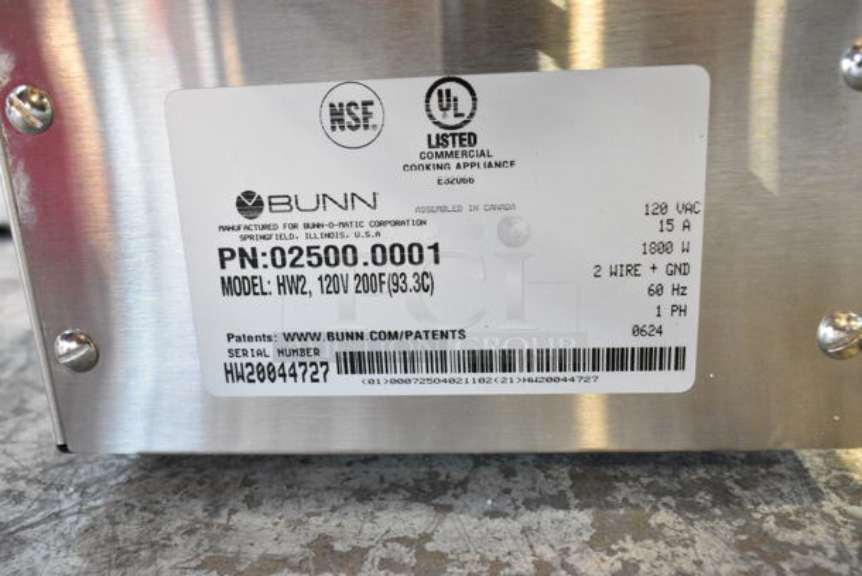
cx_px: 431
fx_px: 791
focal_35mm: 33
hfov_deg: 57.2
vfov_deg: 40.1
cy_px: 288
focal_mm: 22
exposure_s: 1/250
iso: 6400
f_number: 8
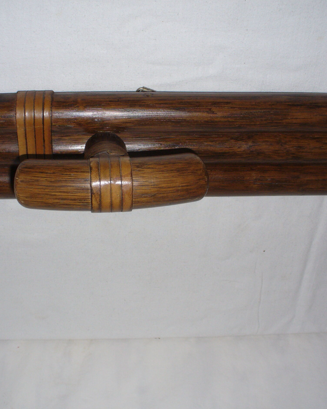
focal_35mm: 49
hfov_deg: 30.7
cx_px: 118
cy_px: 208
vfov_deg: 38.1
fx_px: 593
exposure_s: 1/30
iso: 100
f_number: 2.8
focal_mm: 6.1
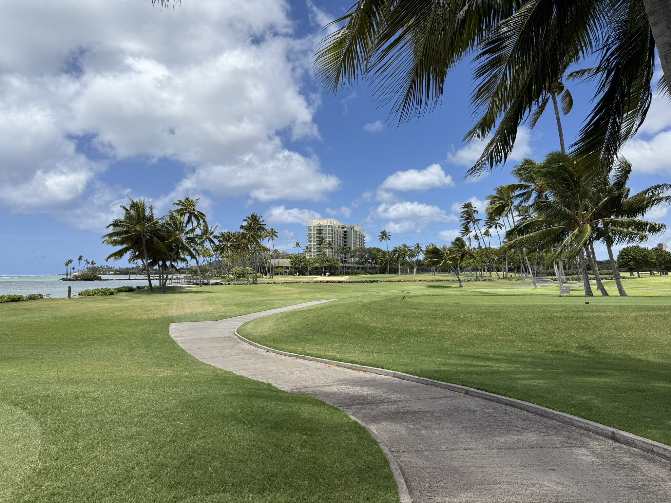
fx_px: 465
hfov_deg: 71.6
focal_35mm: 24
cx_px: 336
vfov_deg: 56.8
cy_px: 252
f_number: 1.78
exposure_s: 1/6711
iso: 80
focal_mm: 6.76
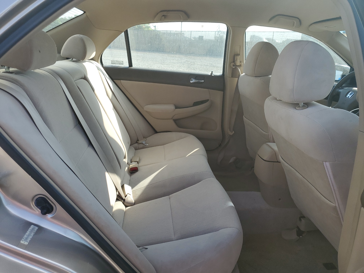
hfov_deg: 67.3
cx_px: 182
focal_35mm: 26
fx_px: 273
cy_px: 136
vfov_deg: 53.1
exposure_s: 1/769
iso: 50
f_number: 1.5
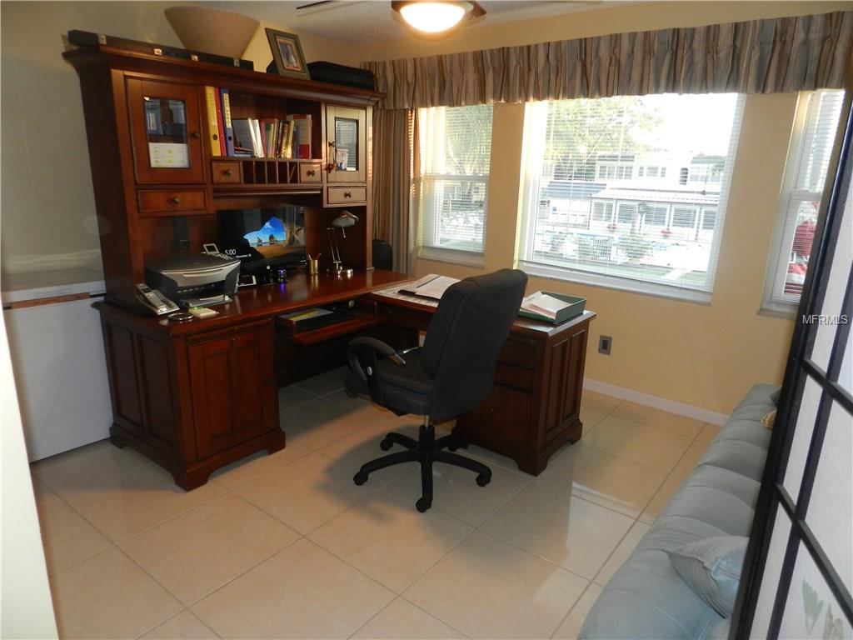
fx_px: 567
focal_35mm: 23
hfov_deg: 73.9
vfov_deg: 58.9
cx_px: 426
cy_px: 320
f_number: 3.4
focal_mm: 4
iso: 200
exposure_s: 1/30
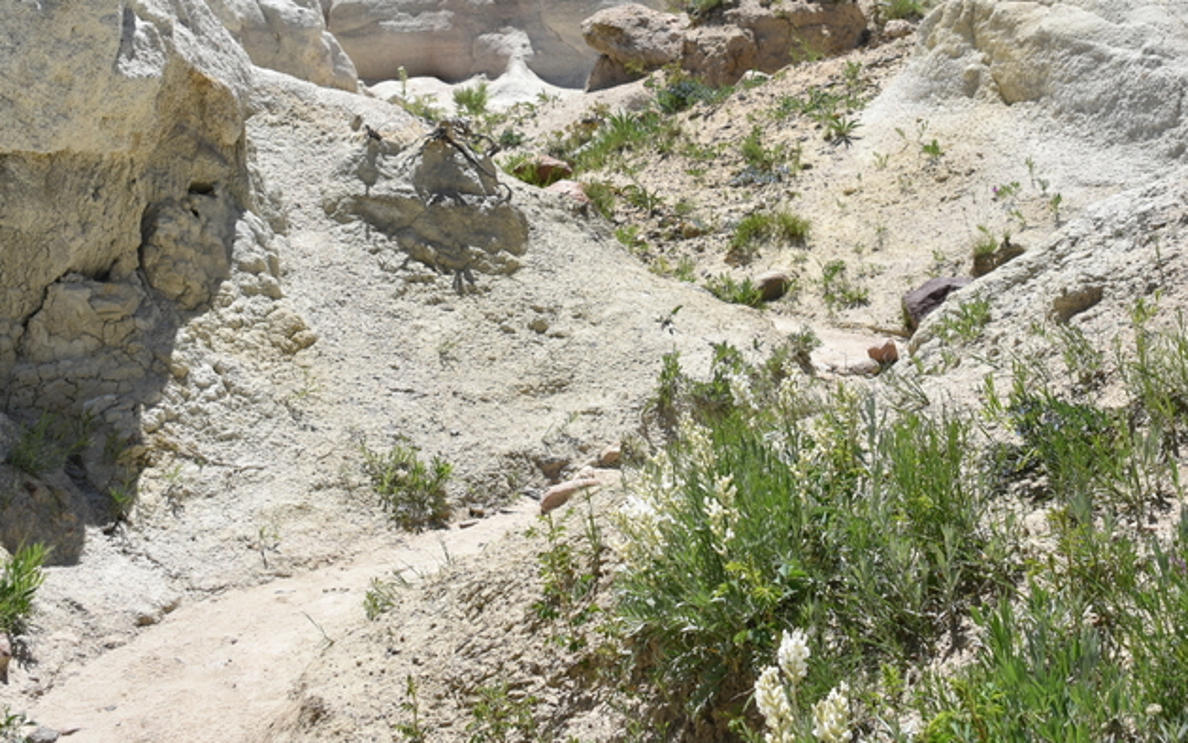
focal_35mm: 58
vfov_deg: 21.8
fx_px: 1878
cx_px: 658
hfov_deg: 35.1
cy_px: 58
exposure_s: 1/320
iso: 100
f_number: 9
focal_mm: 28
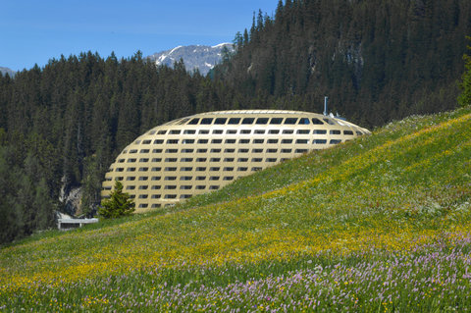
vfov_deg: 7.9
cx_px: 236
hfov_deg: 11.8
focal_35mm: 174
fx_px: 2274
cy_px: 156
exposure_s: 1/160
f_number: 18
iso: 100
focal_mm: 116
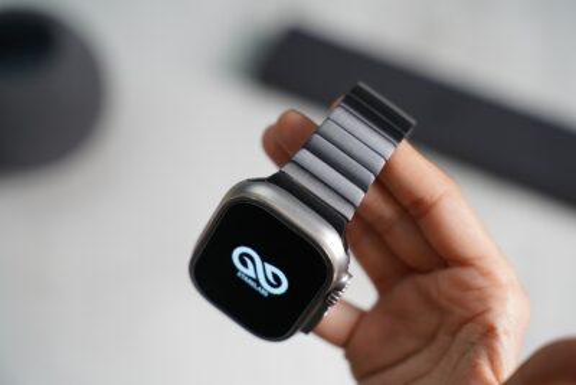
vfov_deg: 18.2
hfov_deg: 27.0
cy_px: 192
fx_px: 1200
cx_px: 288
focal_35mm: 75
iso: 1000
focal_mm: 75
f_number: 4
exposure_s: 1/80
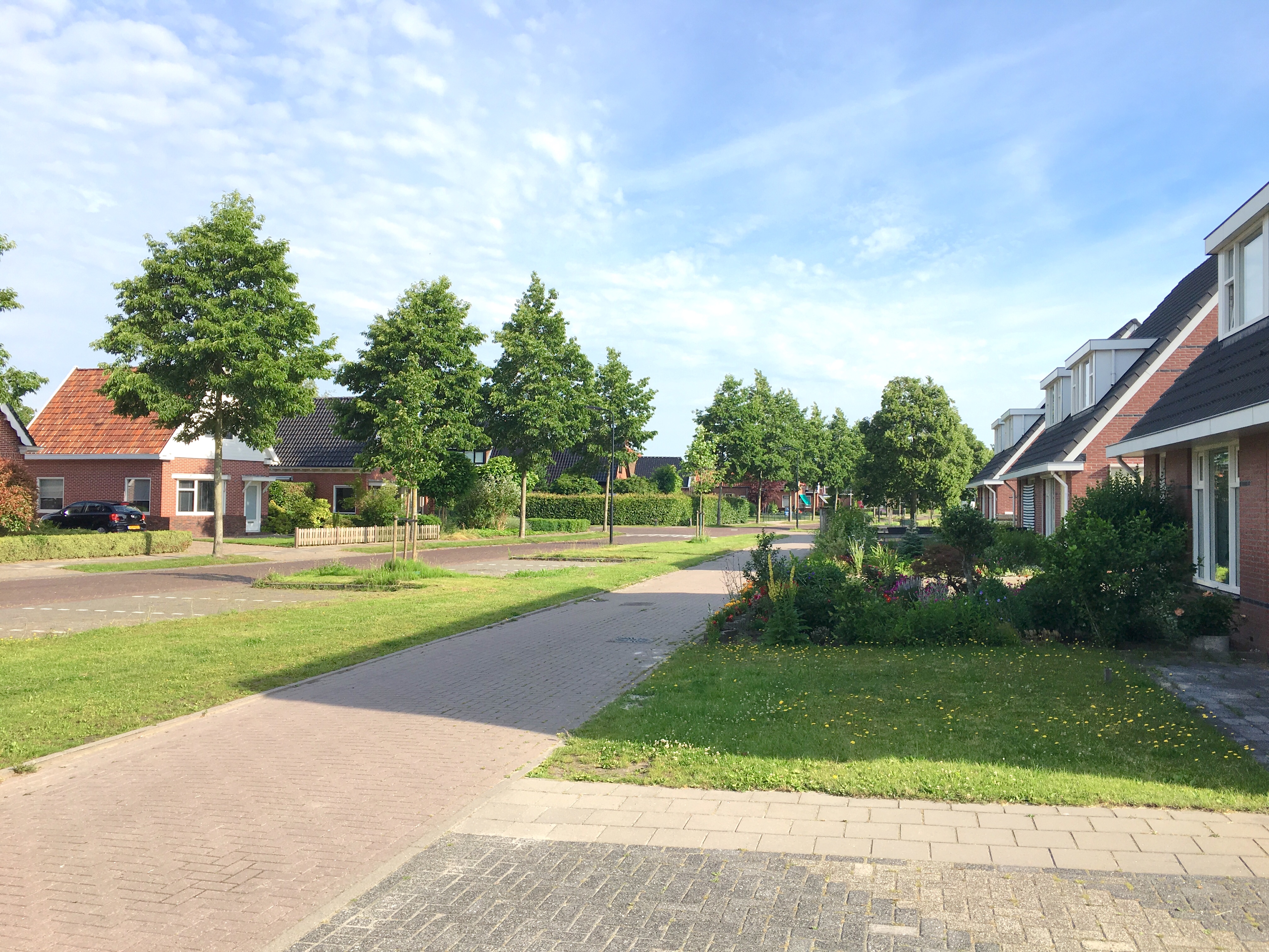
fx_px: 1063
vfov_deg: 48.2
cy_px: 476
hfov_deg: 61.7
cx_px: 634
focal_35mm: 29
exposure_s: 1/1083
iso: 25
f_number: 2.2
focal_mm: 4.15
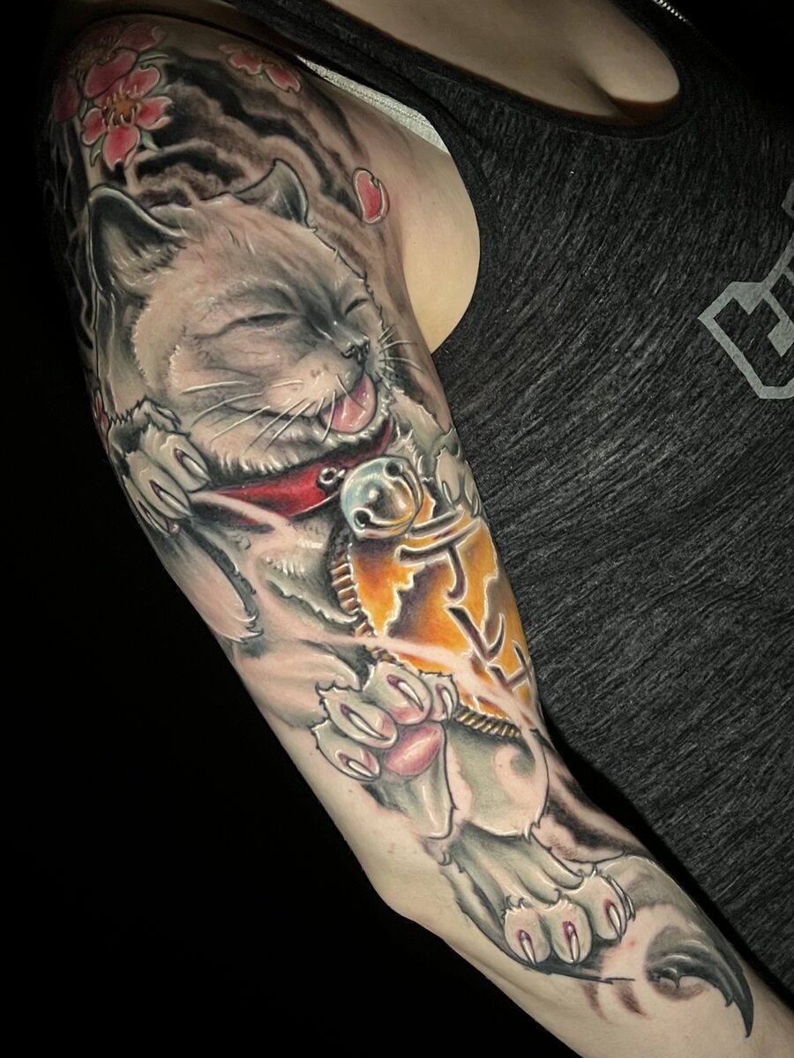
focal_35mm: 26
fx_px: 795
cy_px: 529
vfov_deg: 67.3
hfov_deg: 53.1
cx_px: 397
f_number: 1.5
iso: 500
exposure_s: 1/40
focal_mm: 5.7
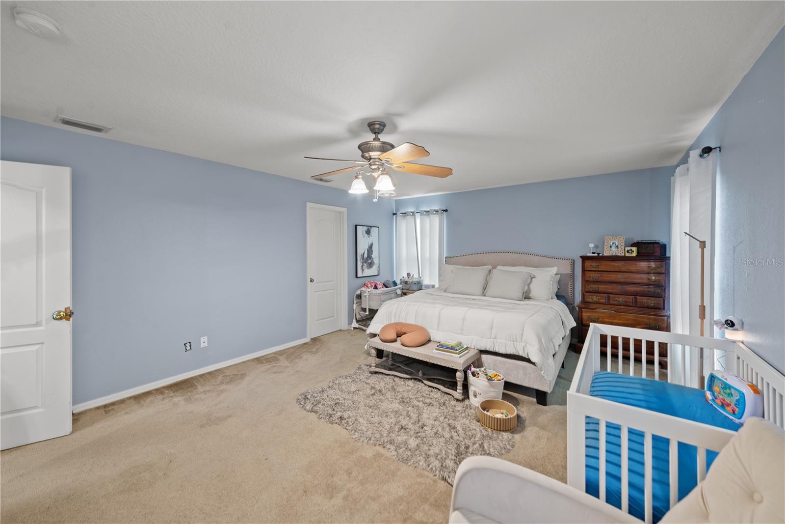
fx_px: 305
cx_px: 392
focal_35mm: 14
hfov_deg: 104.2
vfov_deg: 81.2
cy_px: 262
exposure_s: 2.5
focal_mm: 14
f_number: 7.1
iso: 160
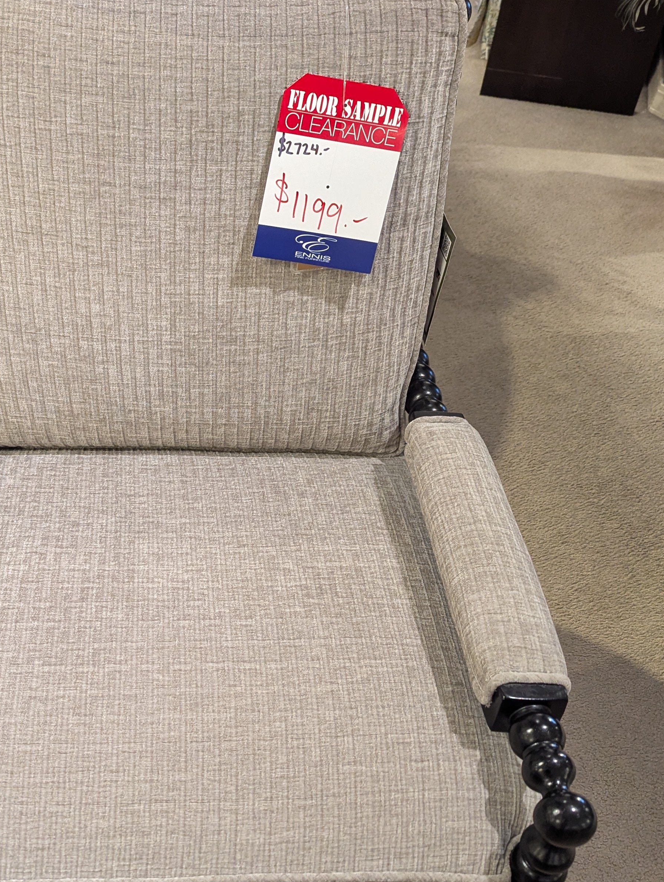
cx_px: 184
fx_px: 1046
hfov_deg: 34.6
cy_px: 563
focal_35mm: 41
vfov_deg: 45.2
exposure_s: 1/120
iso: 490
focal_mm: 6.81
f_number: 1.85
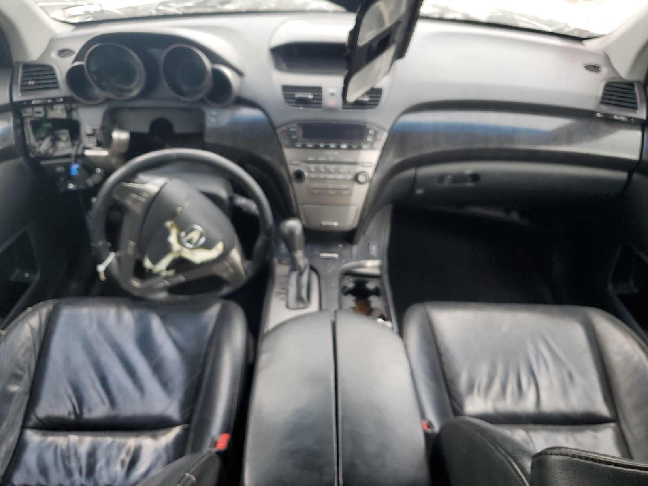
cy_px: 243
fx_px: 487
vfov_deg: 53.1
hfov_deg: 67.3
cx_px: 324
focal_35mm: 26
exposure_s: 1/120
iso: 51
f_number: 1.5
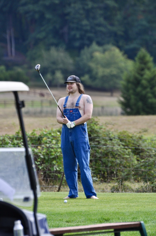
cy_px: 118
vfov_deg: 5.7
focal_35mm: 360
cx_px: 78
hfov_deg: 3.8
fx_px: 2346
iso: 400
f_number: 5.3
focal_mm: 240
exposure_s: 1/1000
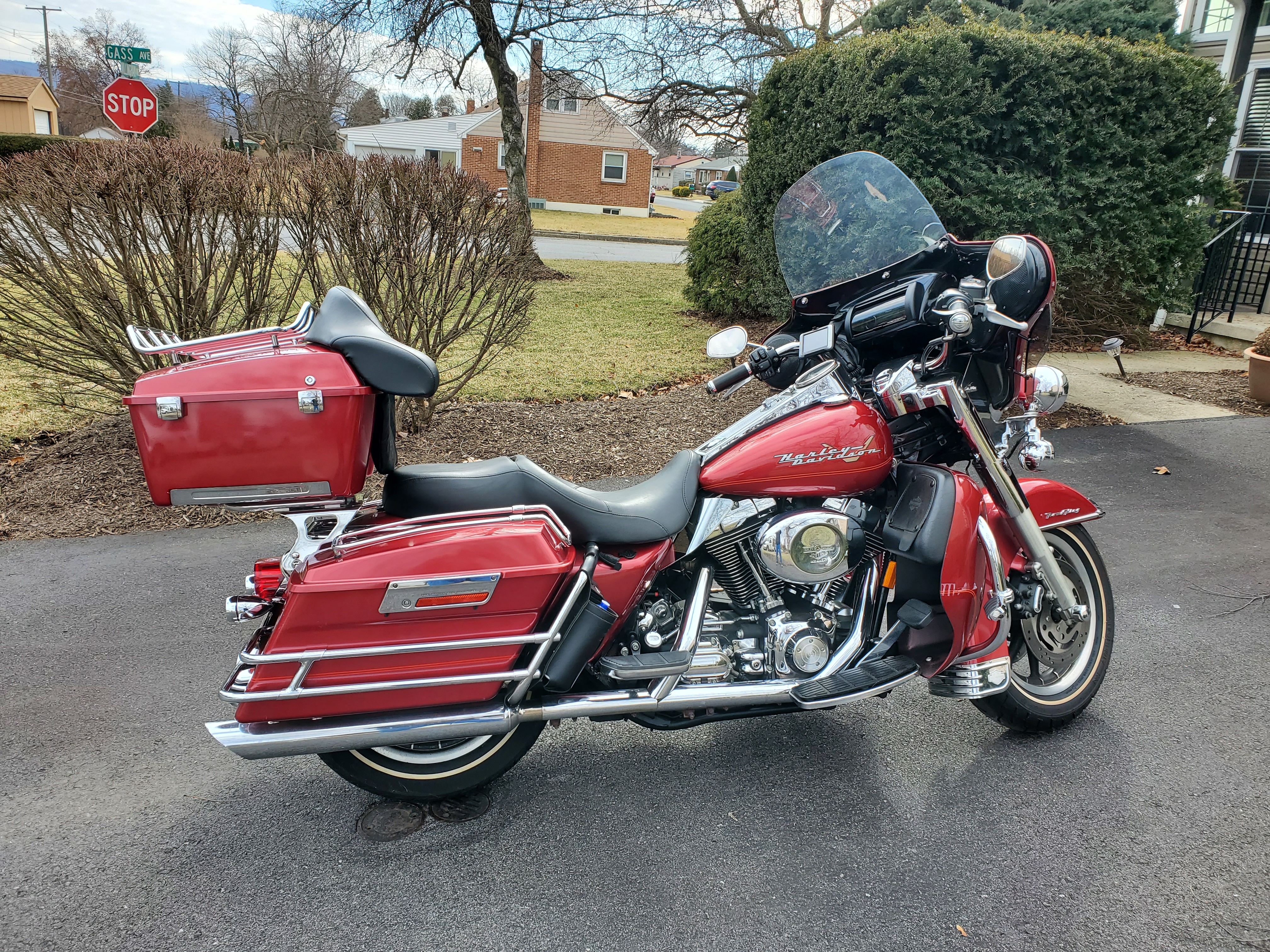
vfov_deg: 53.1
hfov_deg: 67.3
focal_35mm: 26
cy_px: 476
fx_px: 954
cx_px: 635
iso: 50
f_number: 2.4
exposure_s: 1/547
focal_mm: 4.3
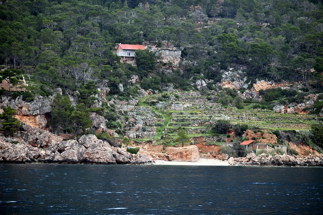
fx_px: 1122
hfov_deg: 16.4
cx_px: 162
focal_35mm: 125
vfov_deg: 11.0
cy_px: 108
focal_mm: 125
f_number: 4.8
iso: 400
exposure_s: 1/500
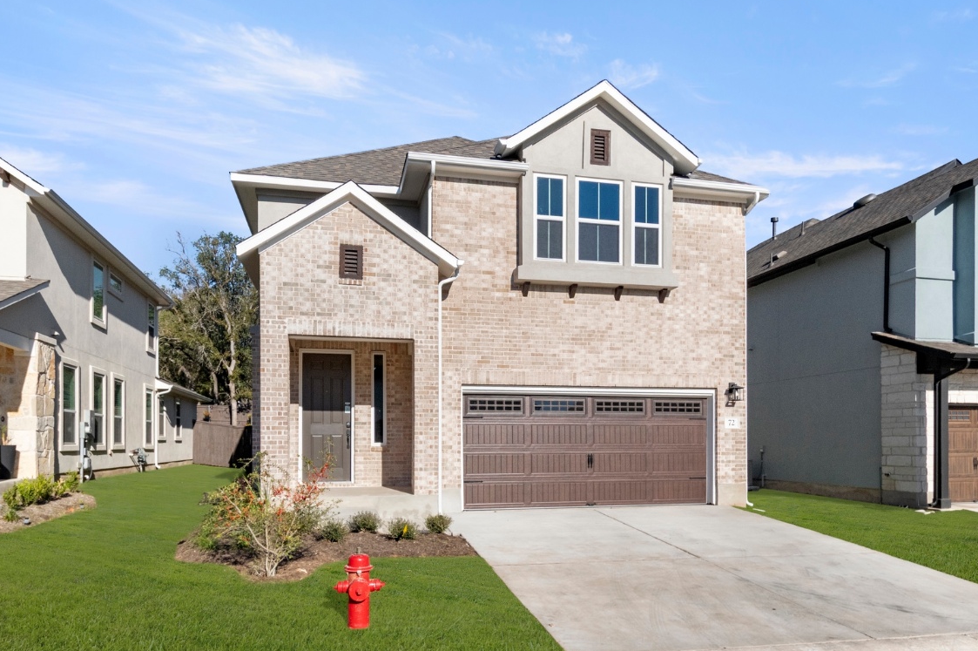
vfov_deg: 35.9
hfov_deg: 51.9
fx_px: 1004
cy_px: 322
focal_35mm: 37
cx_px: 492
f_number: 8
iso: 400
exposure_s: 1/2500
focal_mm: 24
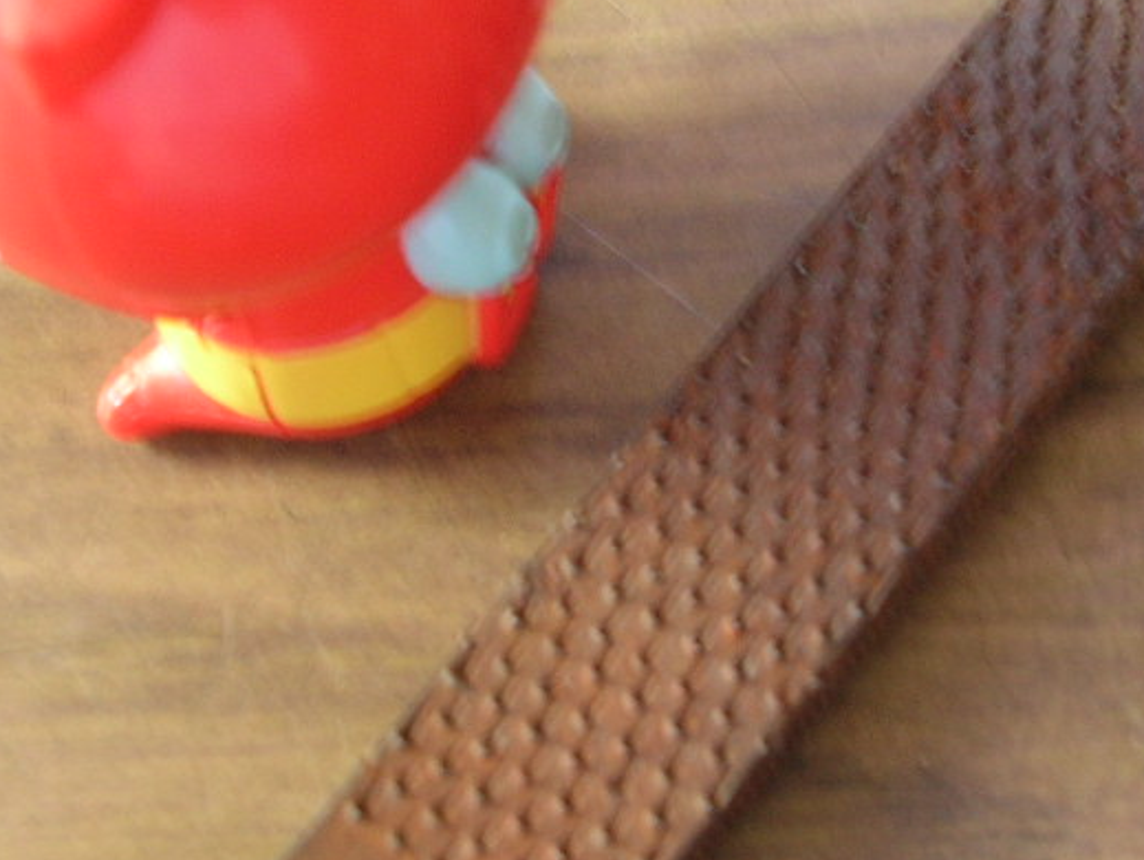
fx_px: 2282
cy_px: 212
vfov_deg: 21.2
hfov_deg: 28.1
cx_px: 591
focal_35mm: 69
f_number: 2.8
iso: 50
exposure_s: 1/7.5
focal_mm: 5.8
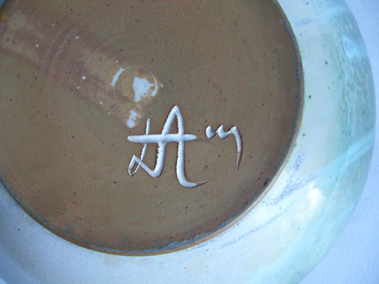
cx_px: 190
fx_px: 383
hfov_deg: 52.6
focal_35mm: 35
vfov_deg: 40.7
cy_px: 142
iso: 100
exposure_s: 1/15
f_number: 2.8
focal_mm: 5.8
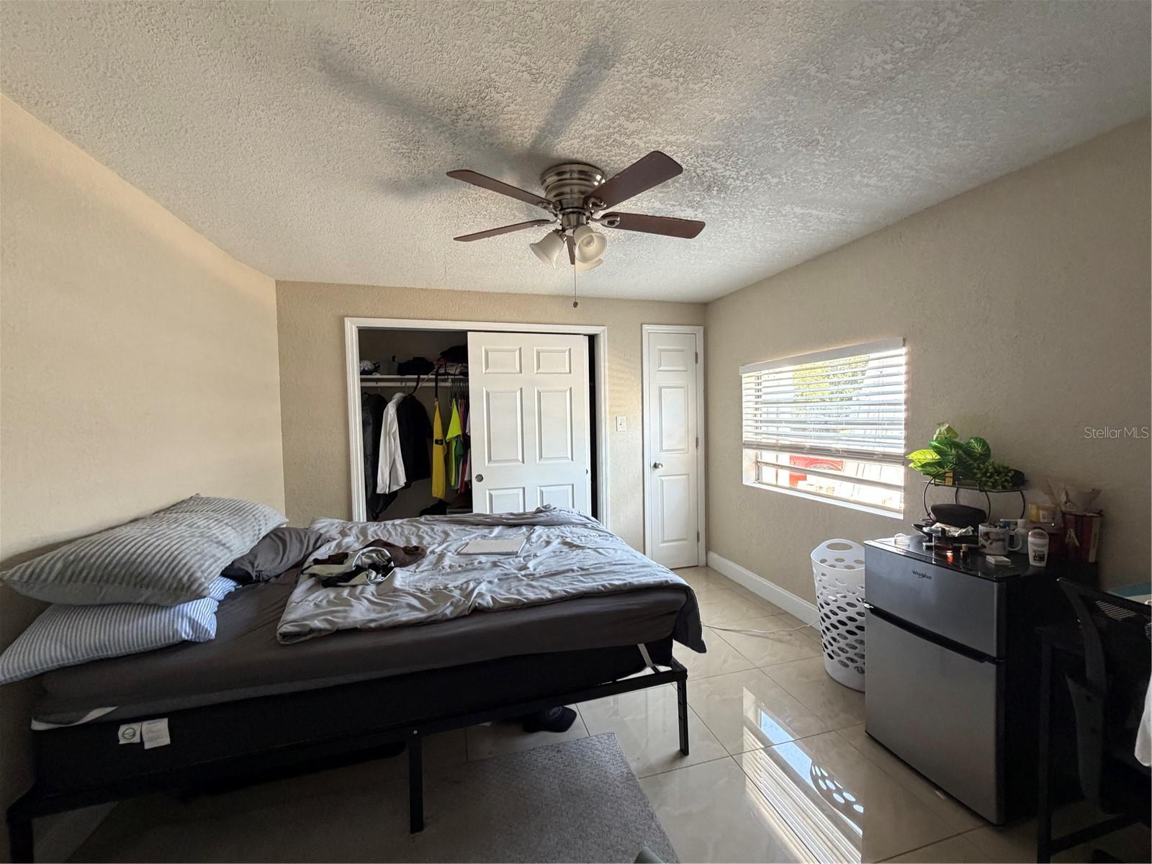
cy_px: 432
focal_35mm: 14
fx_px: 466
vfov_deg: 85.7
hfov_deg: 102.1
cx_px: 576
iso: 320
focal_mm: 2.22
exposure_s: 1/88
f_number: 2.2
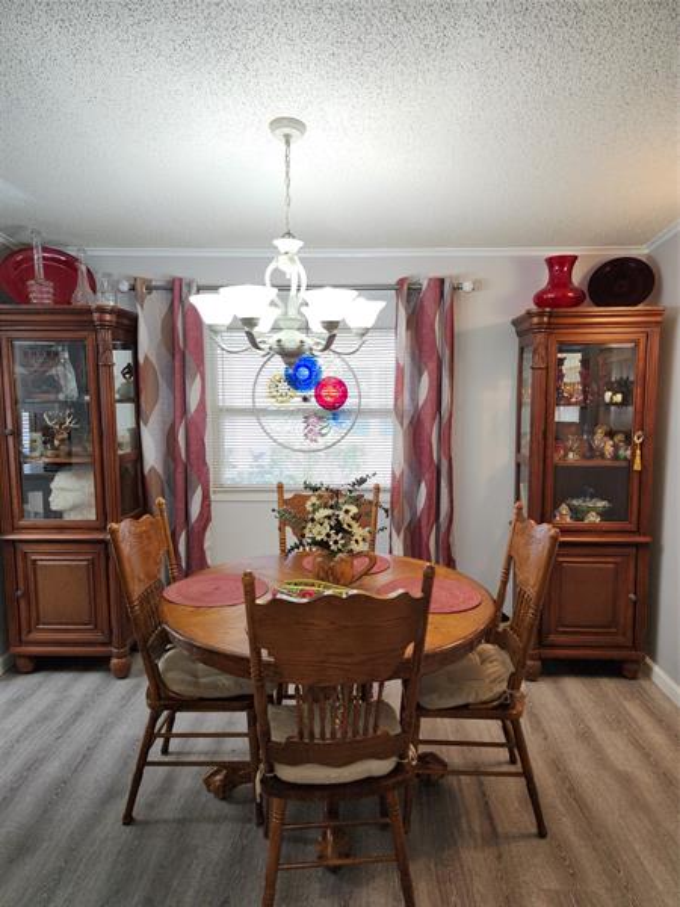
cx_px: 340
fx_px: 602
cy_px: 454
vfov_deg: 73.9
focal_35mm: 23
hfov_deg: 58.9
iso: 64
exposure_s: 1/60
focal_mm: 5.54
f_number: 1.8
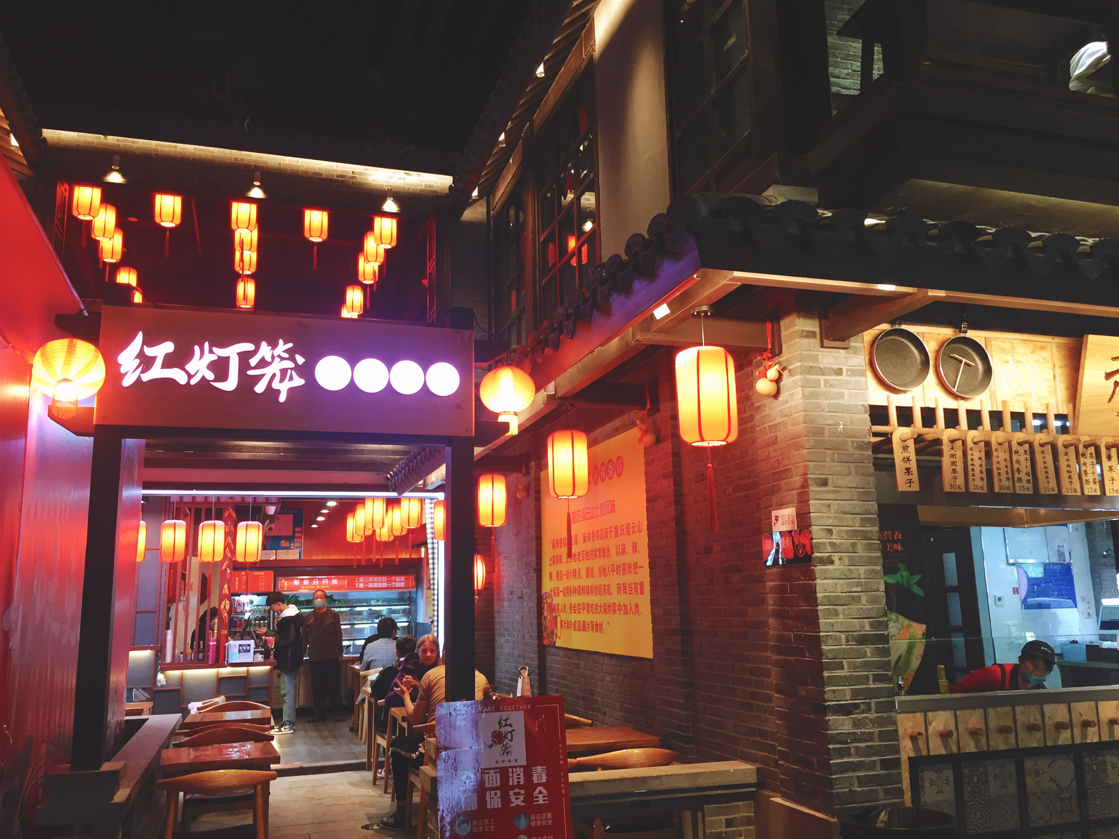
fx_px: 937
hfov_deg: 61.7
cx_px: 560
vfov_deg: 48.2
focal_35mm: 29
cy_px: 420
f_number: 2.2
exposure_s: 1/33
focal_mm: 4.15
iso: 125
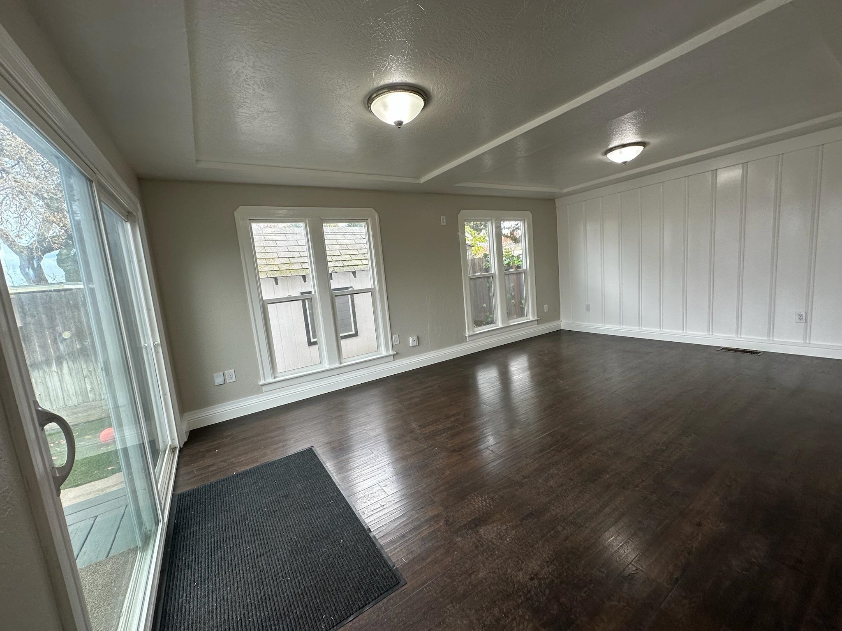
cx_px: 421
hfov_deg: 102.1
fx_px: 341
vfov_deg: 85.7
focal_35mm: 14
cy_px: 316
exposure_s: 1/120
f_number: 2.2
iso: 64
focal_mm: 2.22
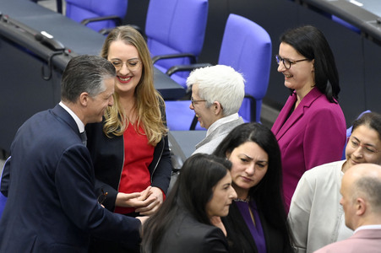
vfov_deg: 4.7
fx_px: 3067
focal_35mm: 290
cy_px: 126
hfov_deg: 7.1
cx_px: 190
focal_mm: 290
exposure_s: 1/400
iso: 10000
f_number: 5.6
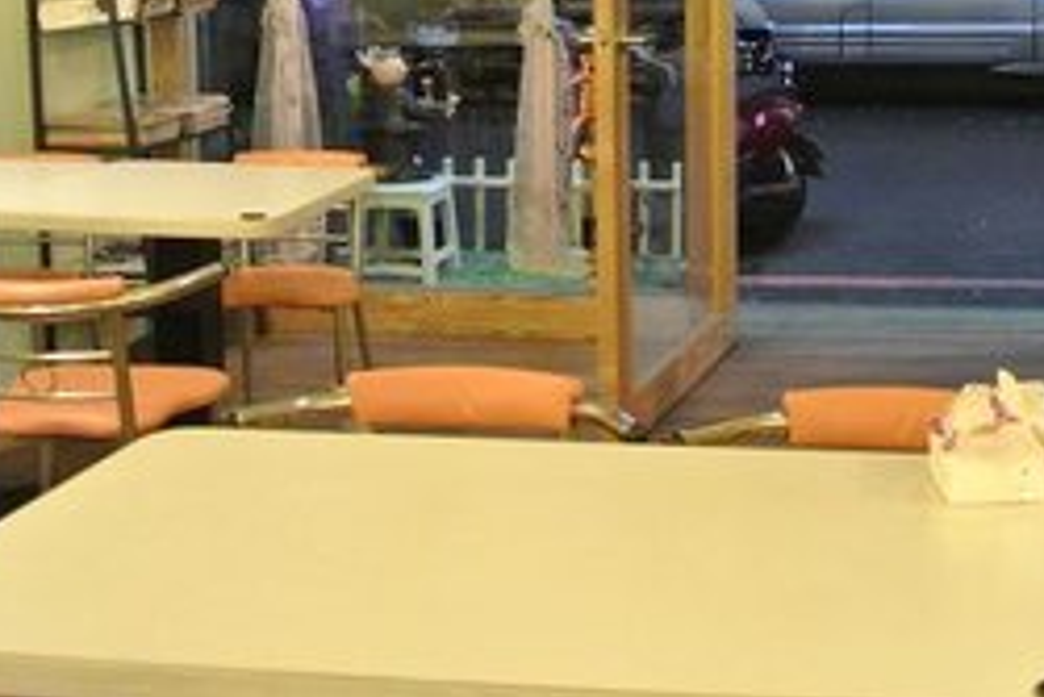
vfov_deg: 22.6
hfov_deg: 33.3
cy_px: 8
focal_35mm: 58
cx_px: 860
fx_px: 1683
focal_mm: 11
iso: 1400
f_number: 3.5
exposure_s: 1/30
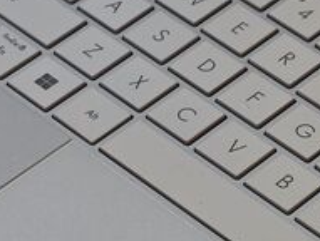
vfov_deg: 6.9
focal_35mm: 214
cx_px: 223
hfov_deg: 9.2
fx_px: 1982
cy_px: 320
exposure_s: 1/120
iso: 100
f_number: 1.8
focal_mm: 12.28
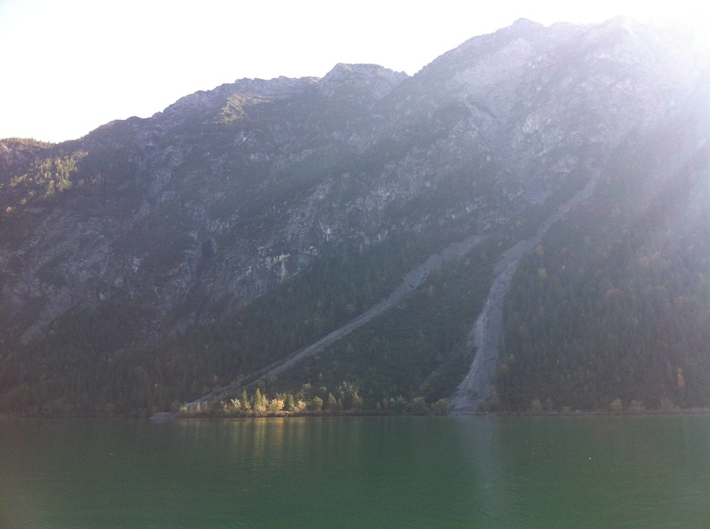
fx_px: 717
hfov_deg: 52.7
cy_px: 264
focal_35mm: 35
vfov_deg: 40.6
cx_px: 355
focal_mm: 3.85
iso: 80
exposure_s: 1/253
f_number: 2.8
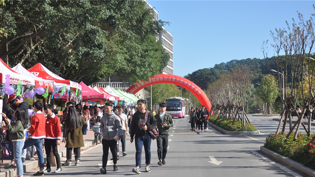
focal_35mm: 72
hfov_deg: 29.5
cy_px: 105
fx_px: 598
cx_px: 159
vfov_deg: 16.9
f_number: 6.7
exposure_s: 1/500
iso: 200
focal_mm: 45
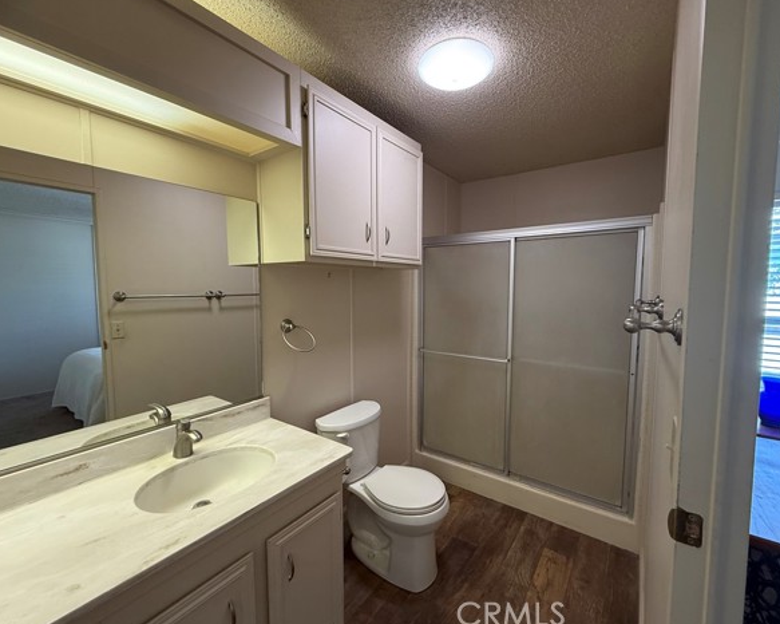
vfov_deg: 84.0
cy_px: 312
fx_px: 346
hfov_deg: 96.8
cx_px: 399
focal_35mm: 15
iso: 250
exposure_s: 1/60
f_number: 2.2
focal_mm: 2.22
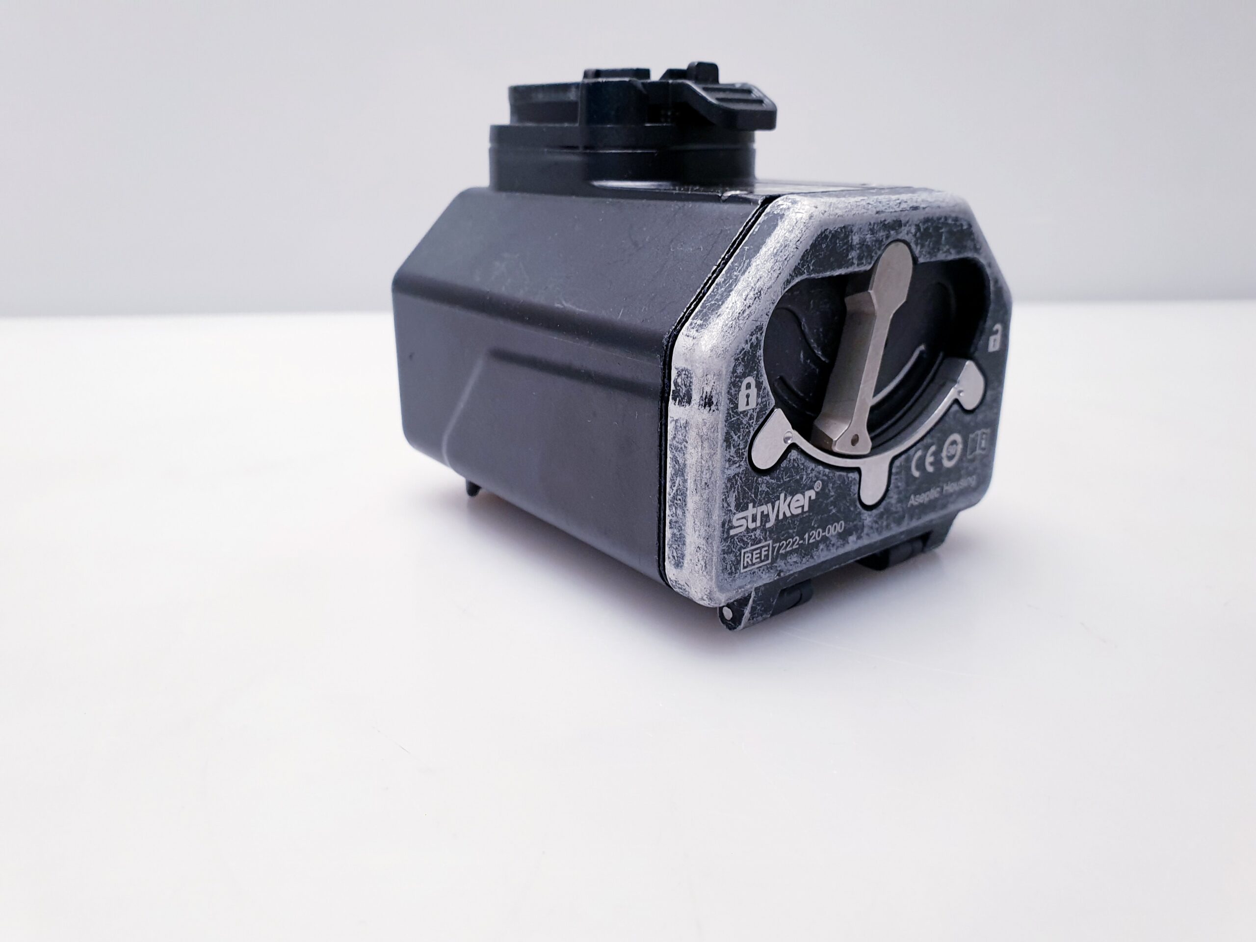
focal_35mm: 26
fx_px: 943
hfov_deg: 67.3
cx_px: 628
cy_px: 471
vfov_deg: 53.1
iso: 160
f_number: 2.4
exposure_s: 1/100
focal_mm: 4.3
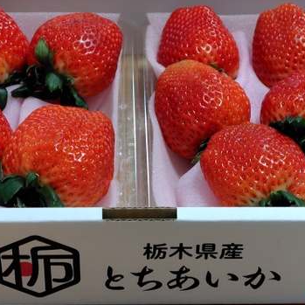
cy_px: 156
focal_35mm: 28
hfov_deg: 57.3
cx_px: 144
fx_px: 279
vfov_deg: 57.3
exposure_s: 1/60
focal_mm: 5.6
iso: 289
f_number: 1.9
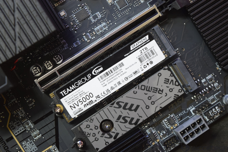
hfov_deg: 28.1
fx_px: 456
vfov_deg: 18.9
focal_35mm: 72
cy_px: 76
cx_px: 114
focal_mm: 48
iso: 1600
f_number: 5.3
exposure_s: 1/15
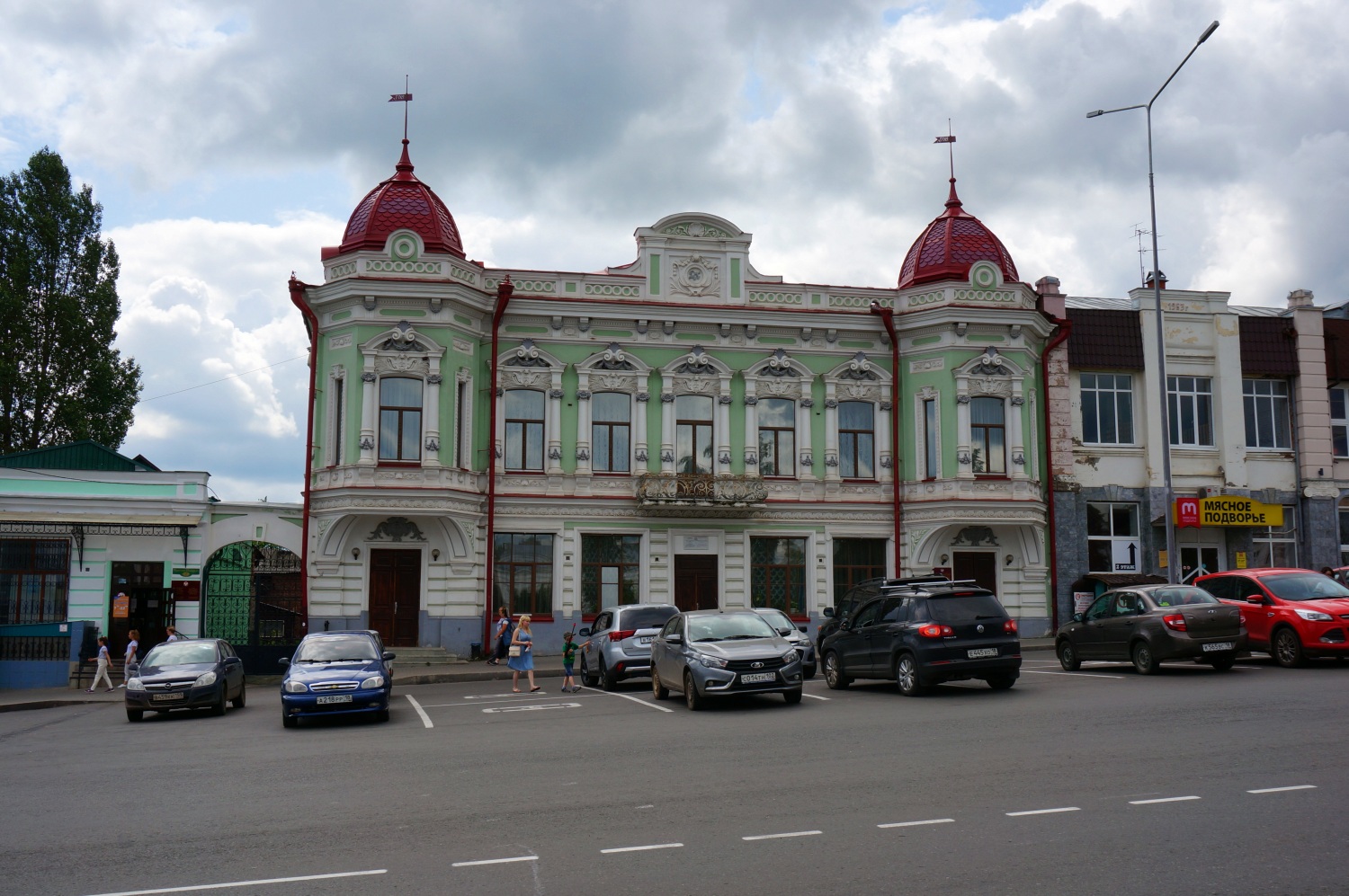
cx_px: 674
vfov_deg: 36.8
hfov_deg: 53.2
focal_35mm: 36
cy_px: 448
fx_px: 1348
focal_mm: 24
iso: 100
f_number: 13
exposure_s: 1/160
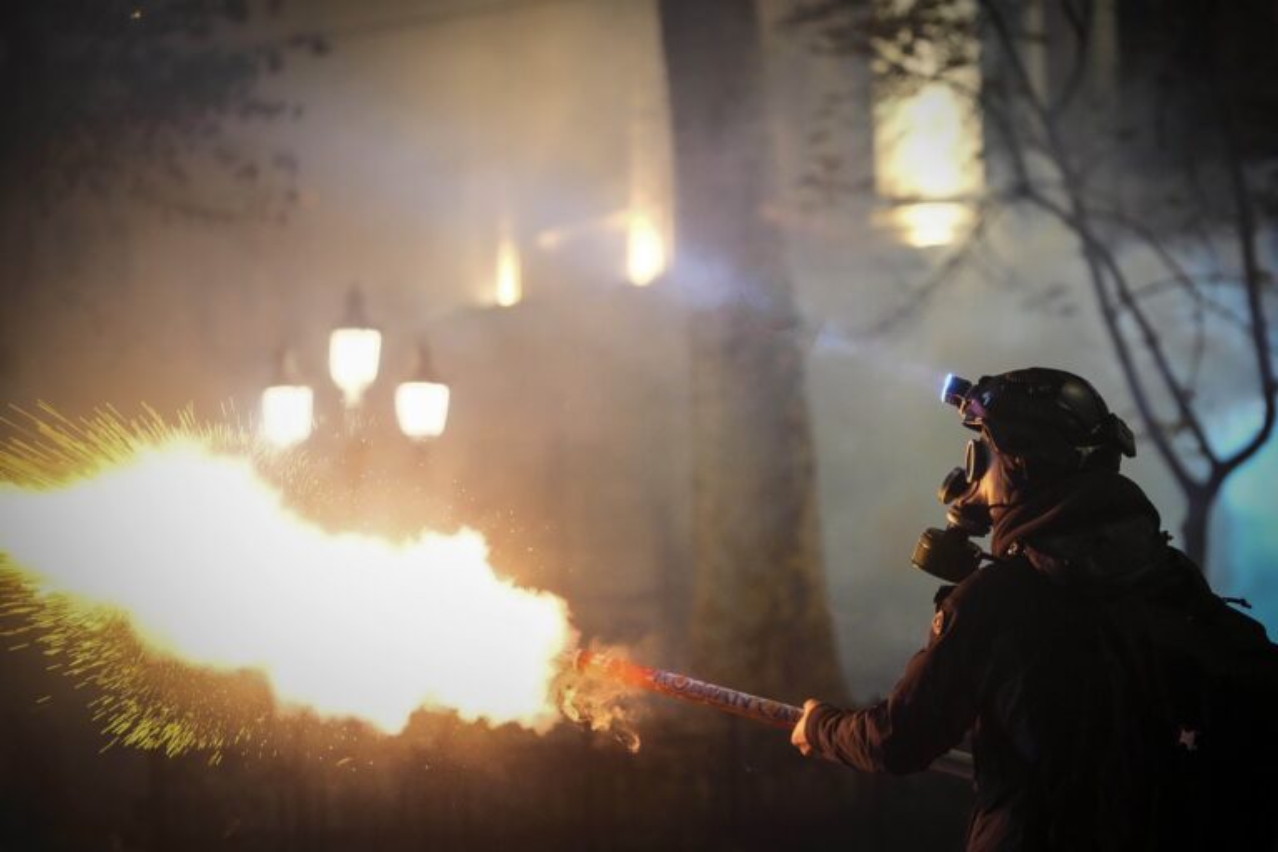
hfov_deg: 23.1
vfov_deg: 15.5
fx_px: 3124
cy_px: 426
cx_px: 639
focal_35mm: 88
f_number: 2.8
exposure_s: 1/200
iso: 20000
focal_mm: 88
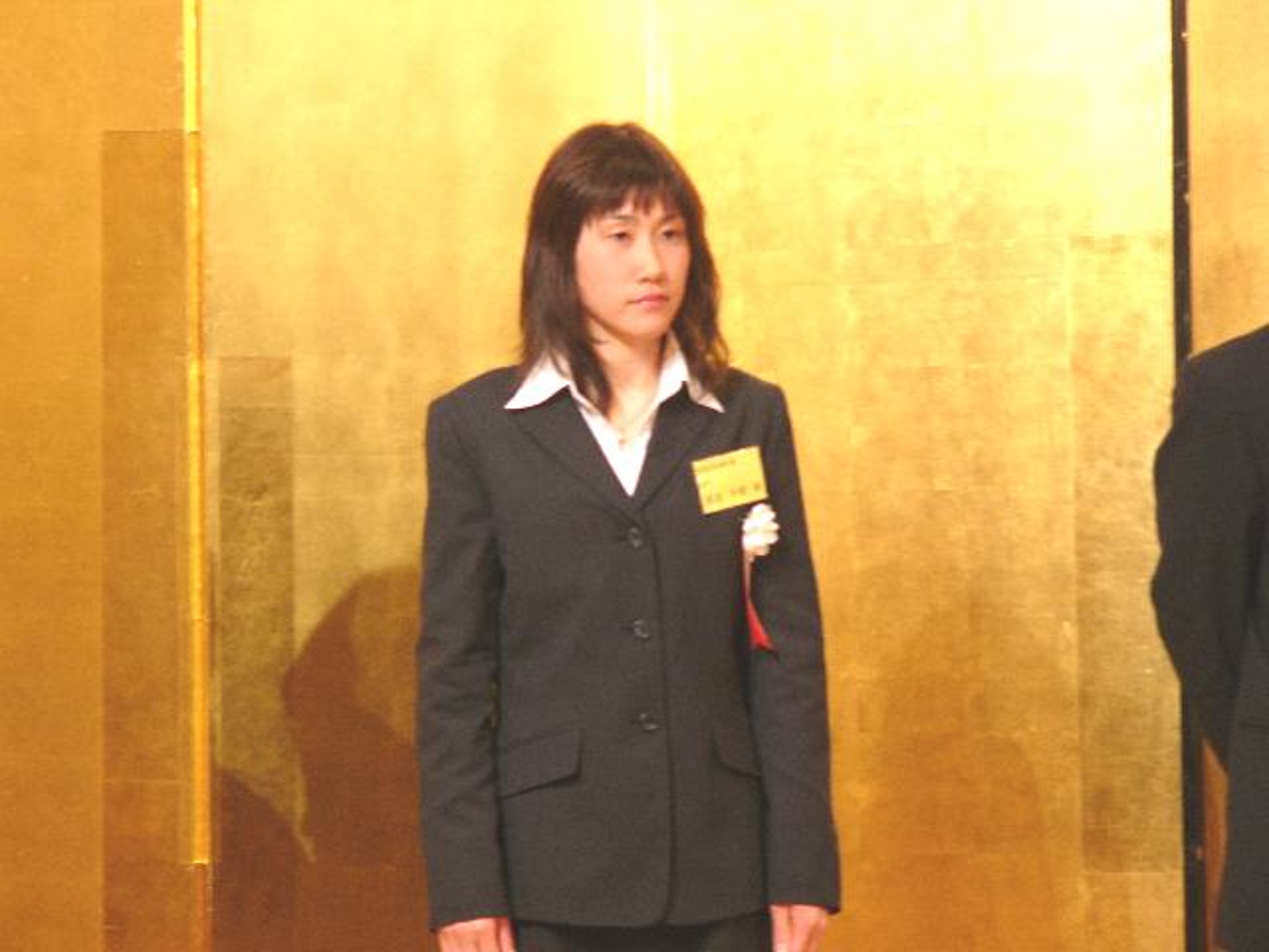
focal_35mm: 158
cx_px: 634
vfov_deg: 9.4
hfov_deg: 12.5
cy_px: 476
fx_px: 5792
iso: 100
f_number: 2.8
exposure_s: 1/25
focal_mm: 26.3
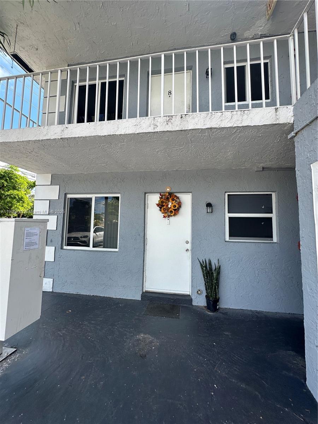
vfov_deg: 102.1
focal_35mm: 14
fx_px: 171
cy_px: 212
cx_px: 159
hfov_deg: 85.7
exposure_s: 1/430
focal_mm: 2.22
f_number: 2.2
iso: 40
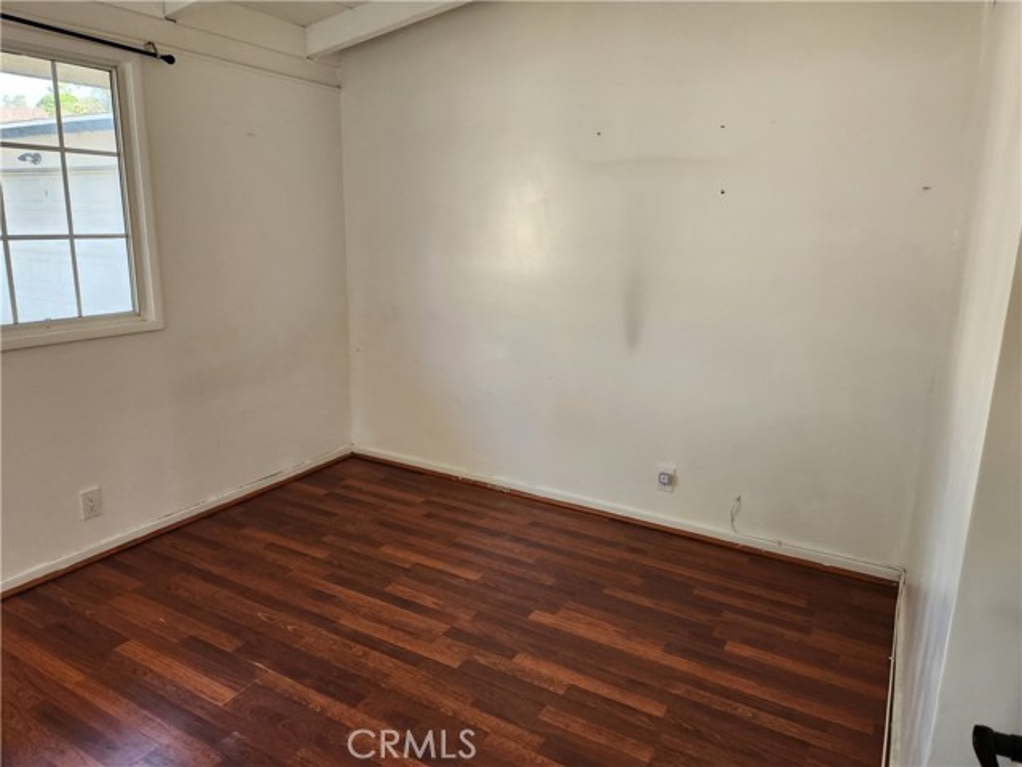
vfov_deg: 58.9
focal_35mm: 23
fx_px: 679
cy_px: 384
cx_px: 511
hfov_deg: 73.9
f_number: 1.8
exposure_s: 1/120
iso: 160
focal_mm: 5.4
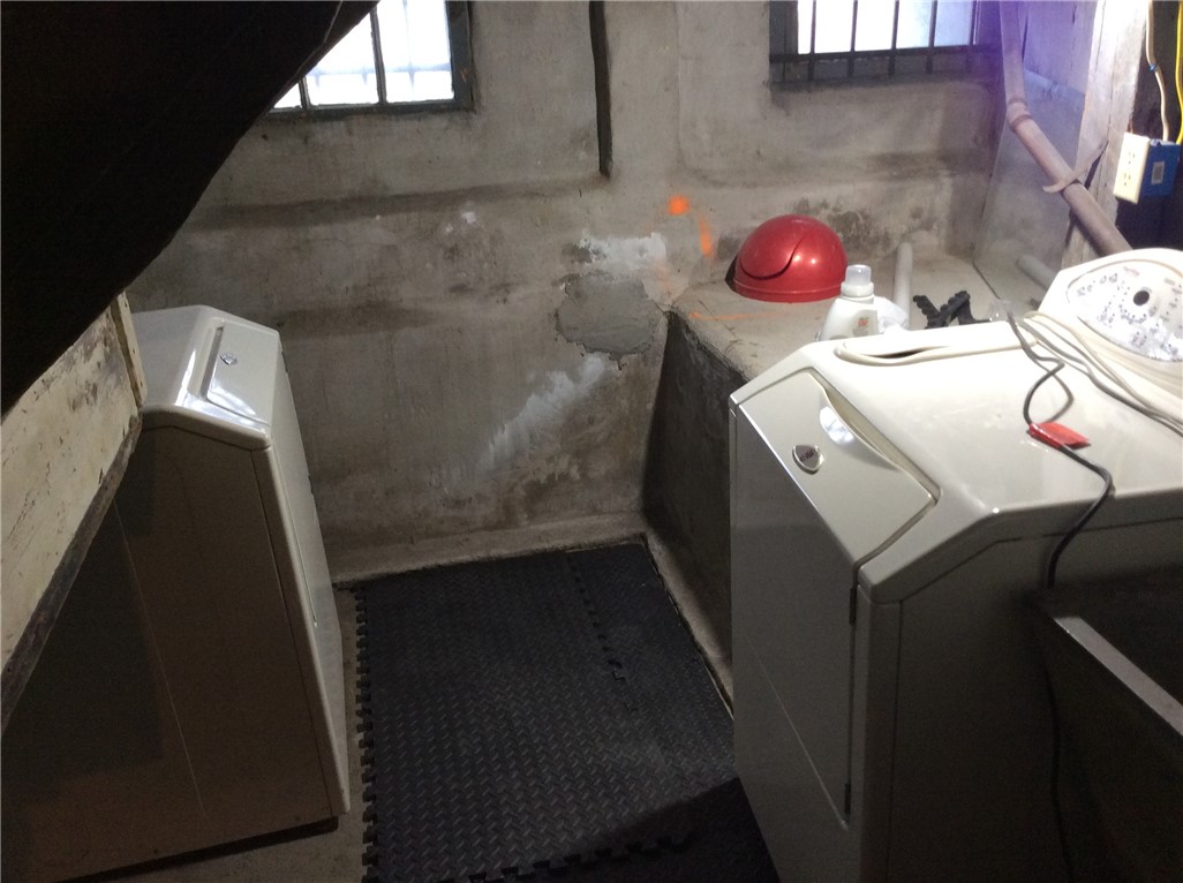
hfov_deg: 56.9
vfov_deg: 44.0
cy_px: 442
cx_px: 592
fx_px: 1092
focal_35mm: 32
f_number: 2.4
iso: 100
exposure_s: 1/24
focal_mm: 3.3
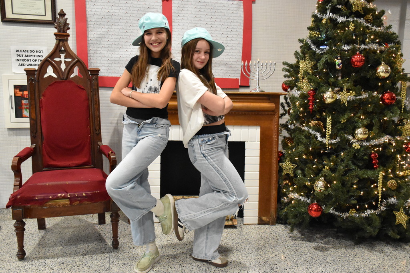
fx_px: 393
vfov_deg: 38.4
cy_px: 136
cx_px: 205
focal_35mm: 34
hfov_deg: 55.1
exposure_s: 1/400
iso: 6400
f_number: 4.5
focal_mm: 23
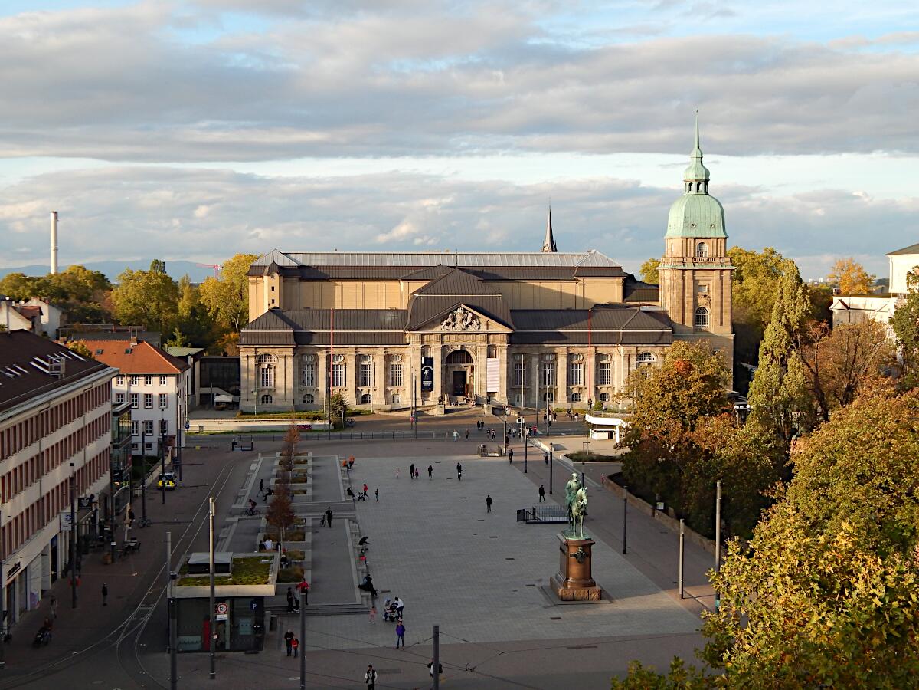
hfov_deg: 38.9
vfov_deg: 29.7
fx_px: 1301
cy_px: 345
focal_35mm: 49
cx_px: 460
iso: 125
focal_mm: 8.6
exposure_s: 1/400
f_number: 3.7
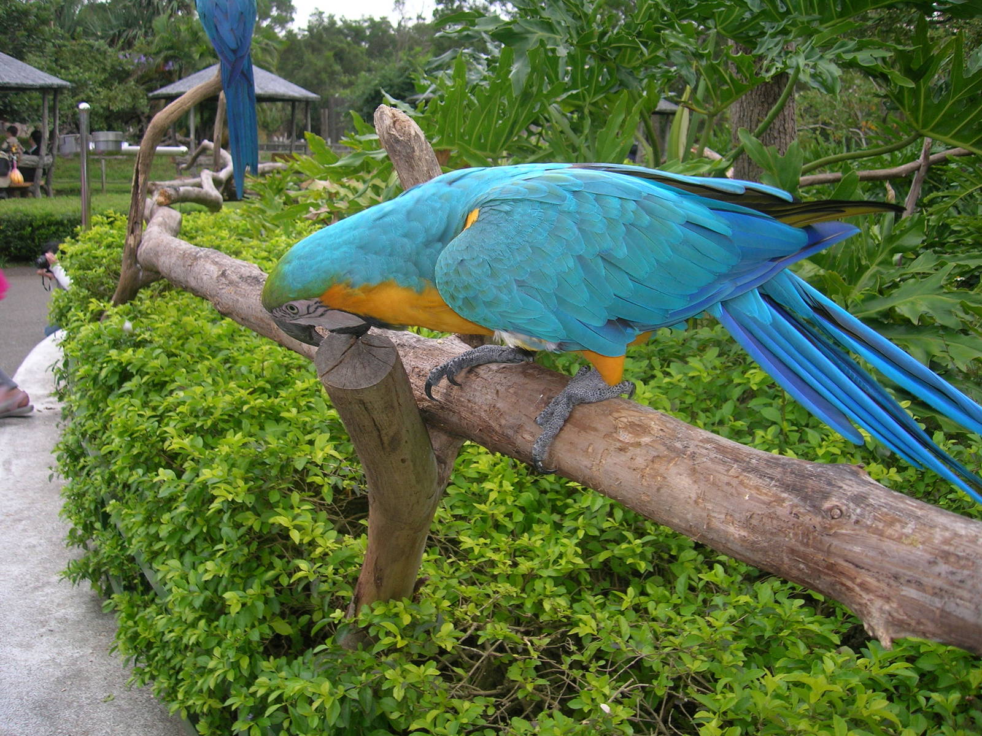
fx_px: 965
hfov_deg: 54.0
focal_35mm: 34
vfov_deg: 41.8
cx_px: 491
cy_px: 368
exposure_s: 1/30
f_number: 2.9
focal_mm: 5.7
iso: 50
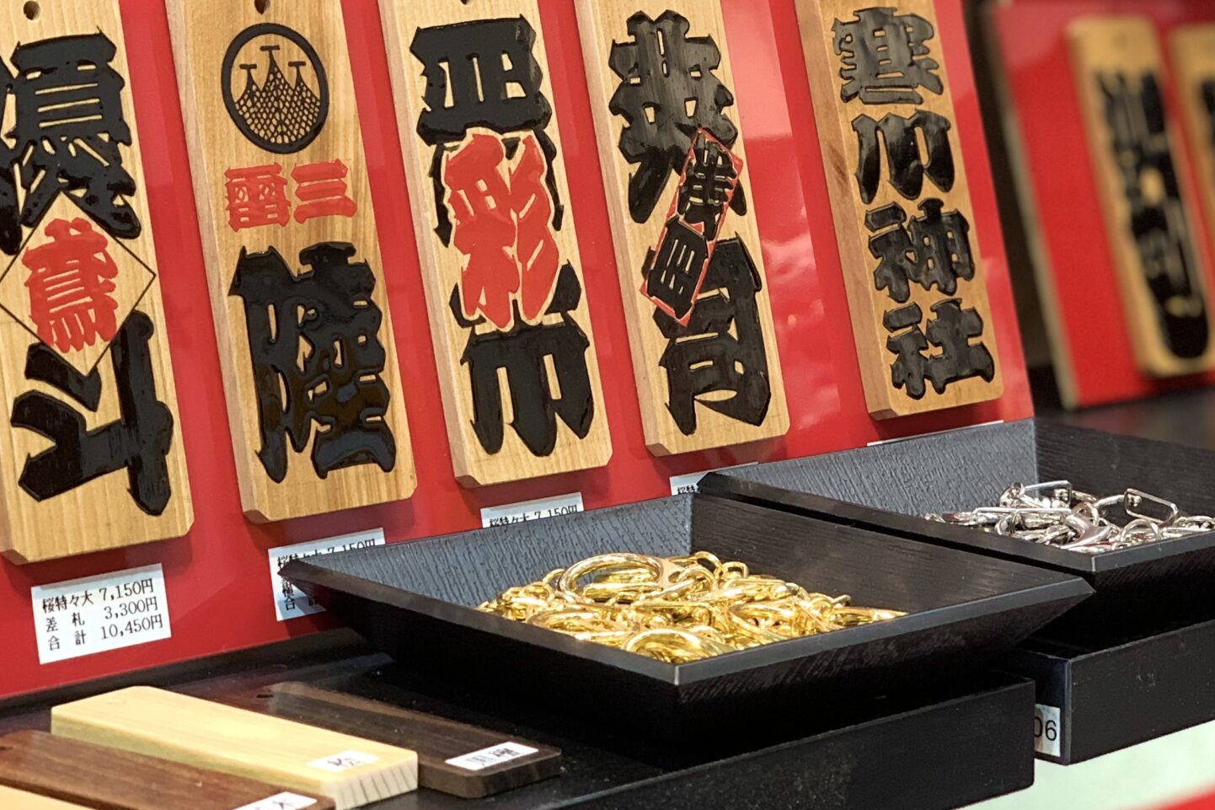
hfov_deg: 21.2
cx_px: 688
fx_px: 3239
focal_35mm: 96
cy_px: 52
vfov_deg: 14.1
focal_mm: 6
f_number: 2.4
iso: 80
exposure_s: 1/50
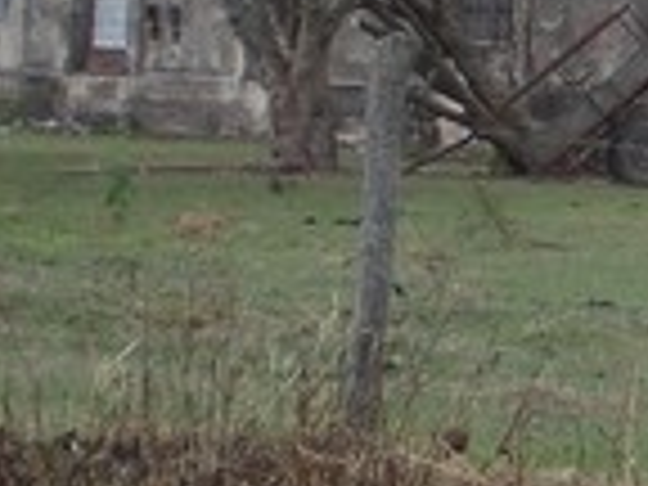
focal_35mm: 229
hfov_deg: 8.4
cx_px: 1102
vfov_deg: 6.5
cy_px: 68
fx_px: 4287
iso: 80
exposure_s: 1/320
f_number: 3.3
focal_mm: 6.1
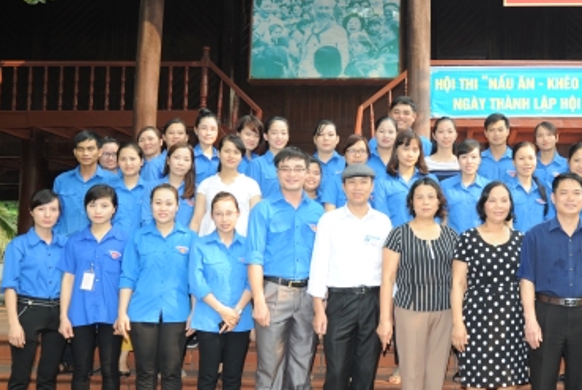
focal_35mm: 47
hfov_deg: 40.7
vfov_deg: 28.7
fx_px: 761
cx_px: 437
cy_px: 211
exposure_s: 1/125
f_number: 5.6
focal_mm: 28
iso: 320
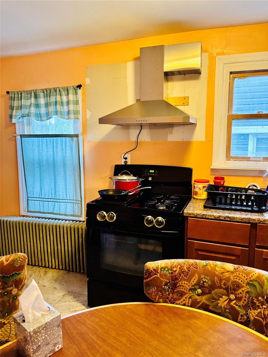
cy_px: 178
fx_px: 268
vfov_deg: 67.3
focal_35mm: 26
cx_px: 134
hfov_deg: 53.1
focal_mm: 5.96
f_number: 1.6
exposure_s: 1/60
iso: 500
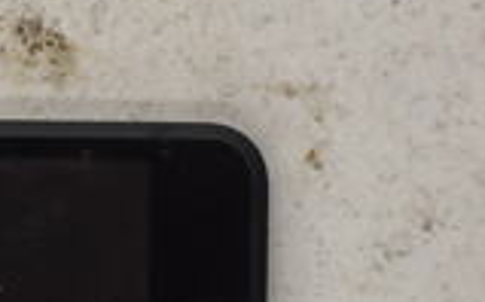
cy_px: 235
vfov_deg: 8.9
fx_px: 1940
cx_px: -342
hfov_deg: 13.1
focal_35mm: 147
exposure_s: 1/60
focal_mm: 25
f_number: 5.6
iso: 450
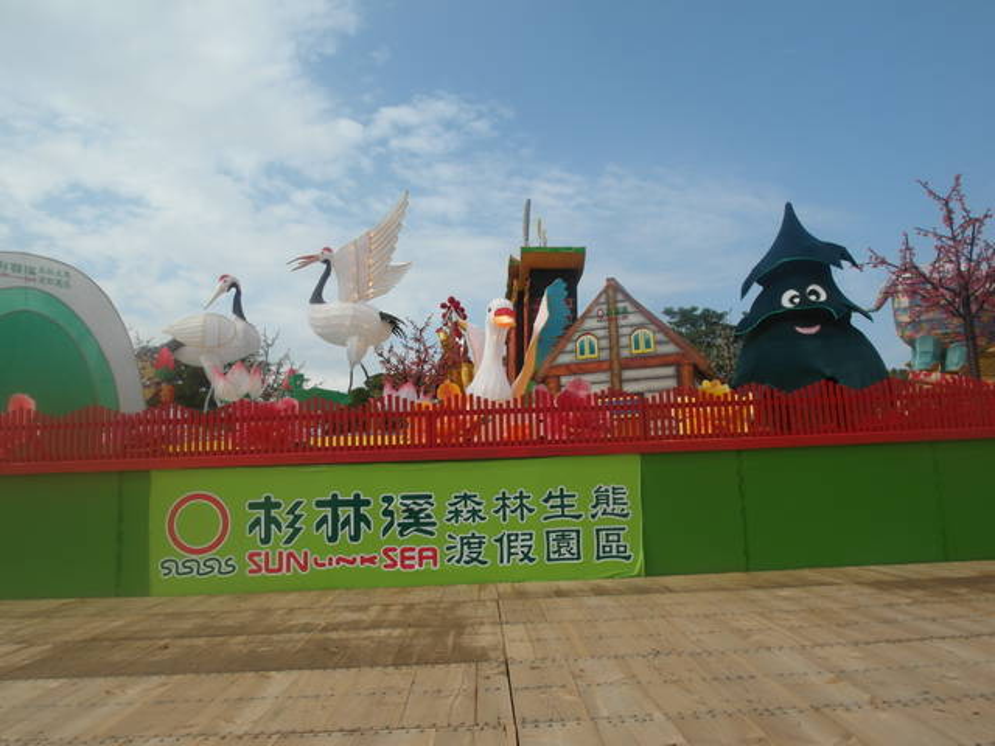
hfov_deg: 71.6
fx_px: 690
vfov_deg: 56.8
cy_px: 373
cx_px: 498
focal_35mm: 24
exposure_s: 1/750
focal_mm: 5.2
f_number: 4.4
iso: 80
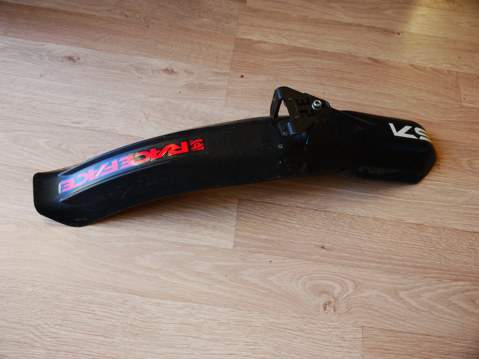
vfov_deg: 36.0
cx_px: 240
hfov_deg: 46.8
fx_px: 554
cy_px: 180
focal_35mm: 40
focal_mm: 20
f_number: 4.2
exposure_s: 1/60
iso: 500
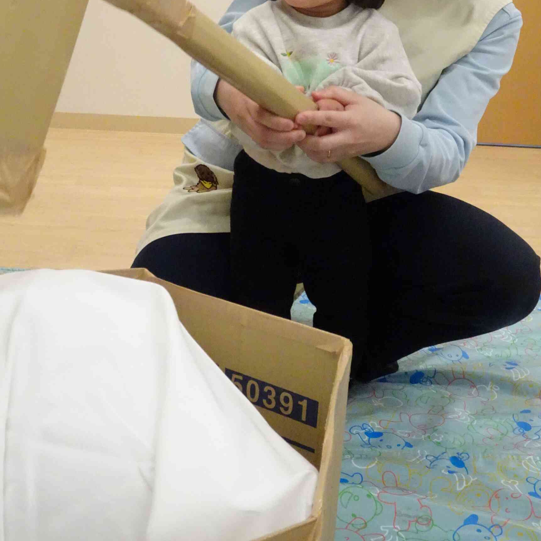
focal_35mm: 52
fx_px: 919
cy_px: 126
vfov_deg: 32.1
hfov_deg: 32.8
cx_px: 249
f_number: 4
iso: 1600
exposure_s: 1/250
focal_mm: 6.6
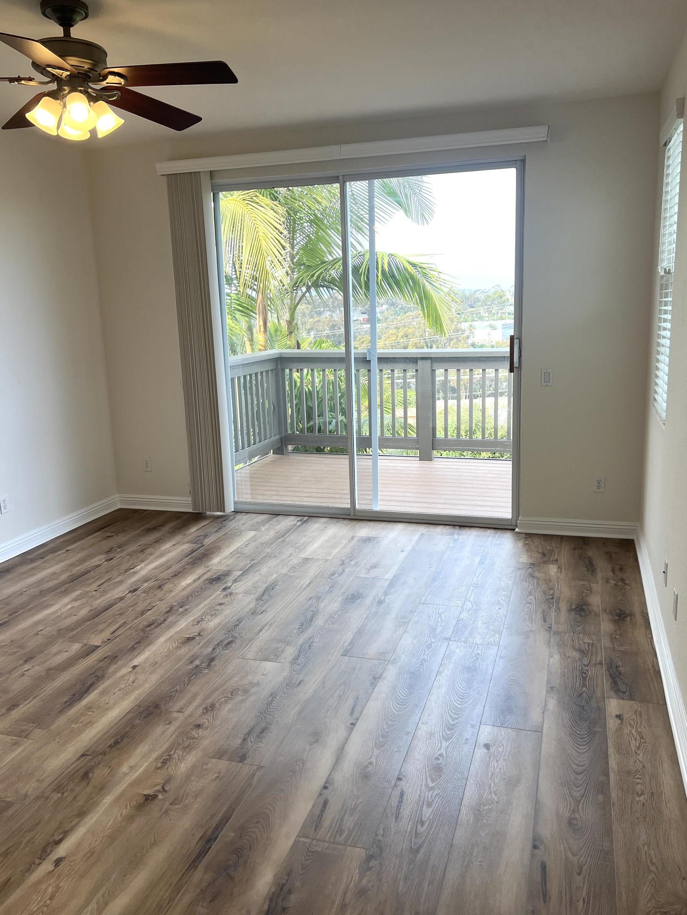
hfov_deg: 49.7
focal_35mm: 28
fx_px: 741
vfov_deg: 63.4
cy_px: 447
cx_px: 362
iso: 40
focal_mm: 5.7
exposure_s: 1/280
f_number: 1.5
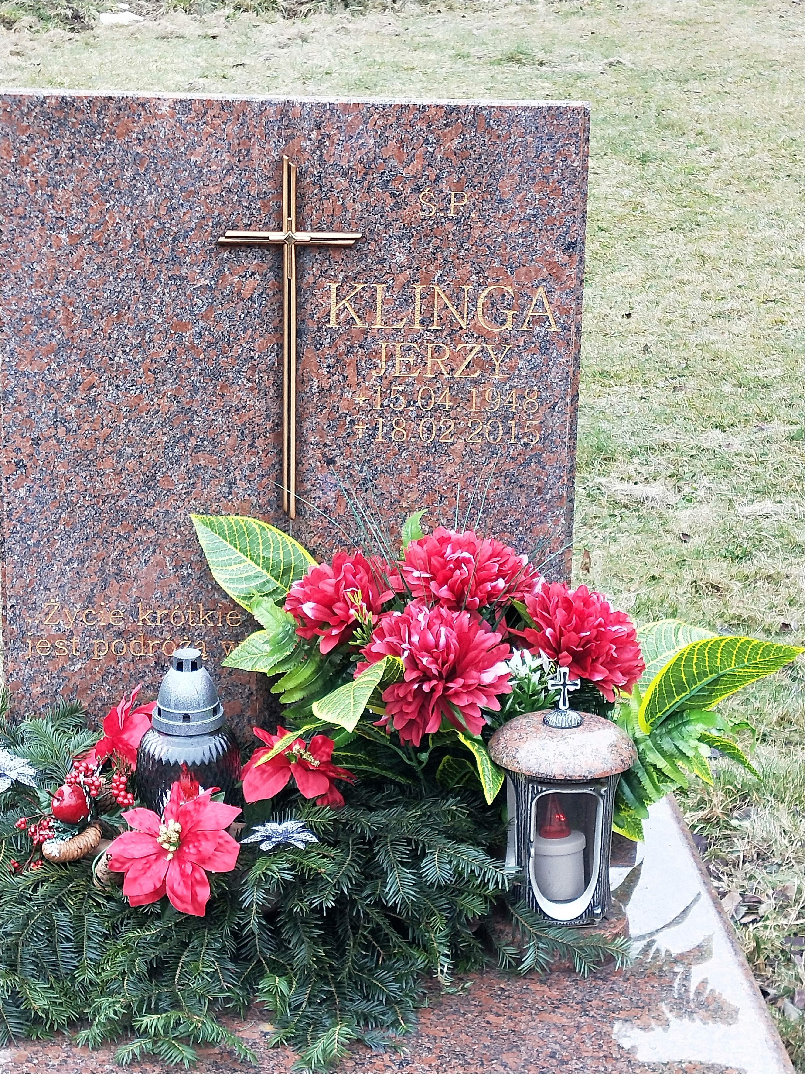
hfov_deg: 58.9
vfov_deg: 73.9
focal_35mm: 23
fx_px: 713
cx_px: 402
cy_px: 537
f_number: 1.7
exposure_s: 1/50
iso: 49
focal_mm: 3.99
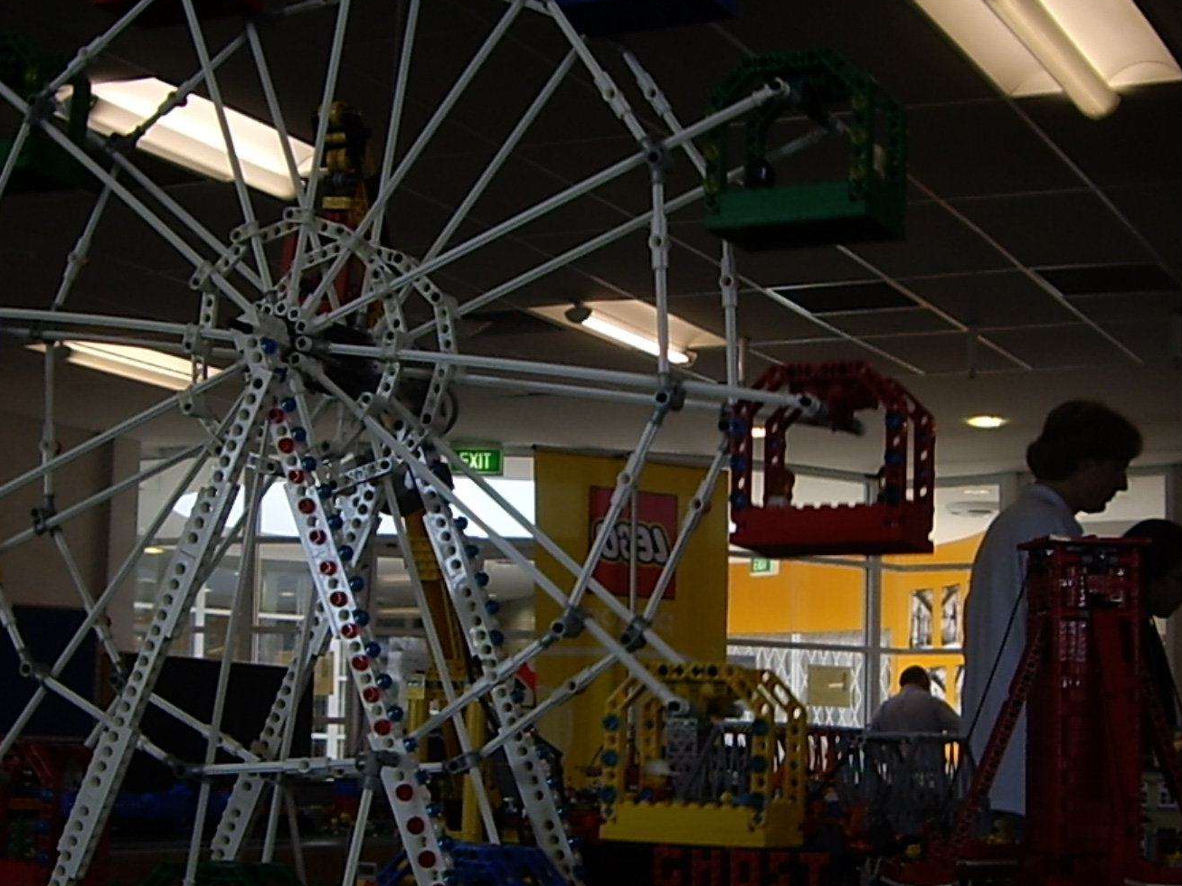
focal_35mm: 67
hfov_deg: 28.9
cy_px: 539
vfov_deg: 21.9
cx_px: 664
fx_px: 2288
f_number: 2.7
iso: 50
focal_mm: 6.2
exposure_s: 1/60
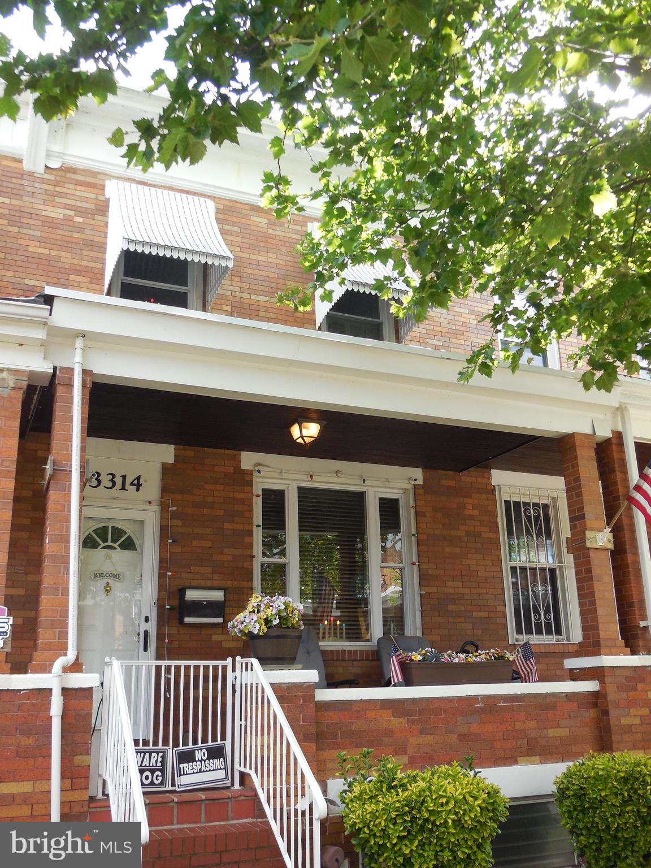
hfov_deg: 41.8
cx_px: 326
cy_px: 434
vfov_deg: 54.0
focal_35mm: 34
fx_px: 853
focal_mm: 6.1
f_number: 3.4
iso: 125
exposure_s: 1/160
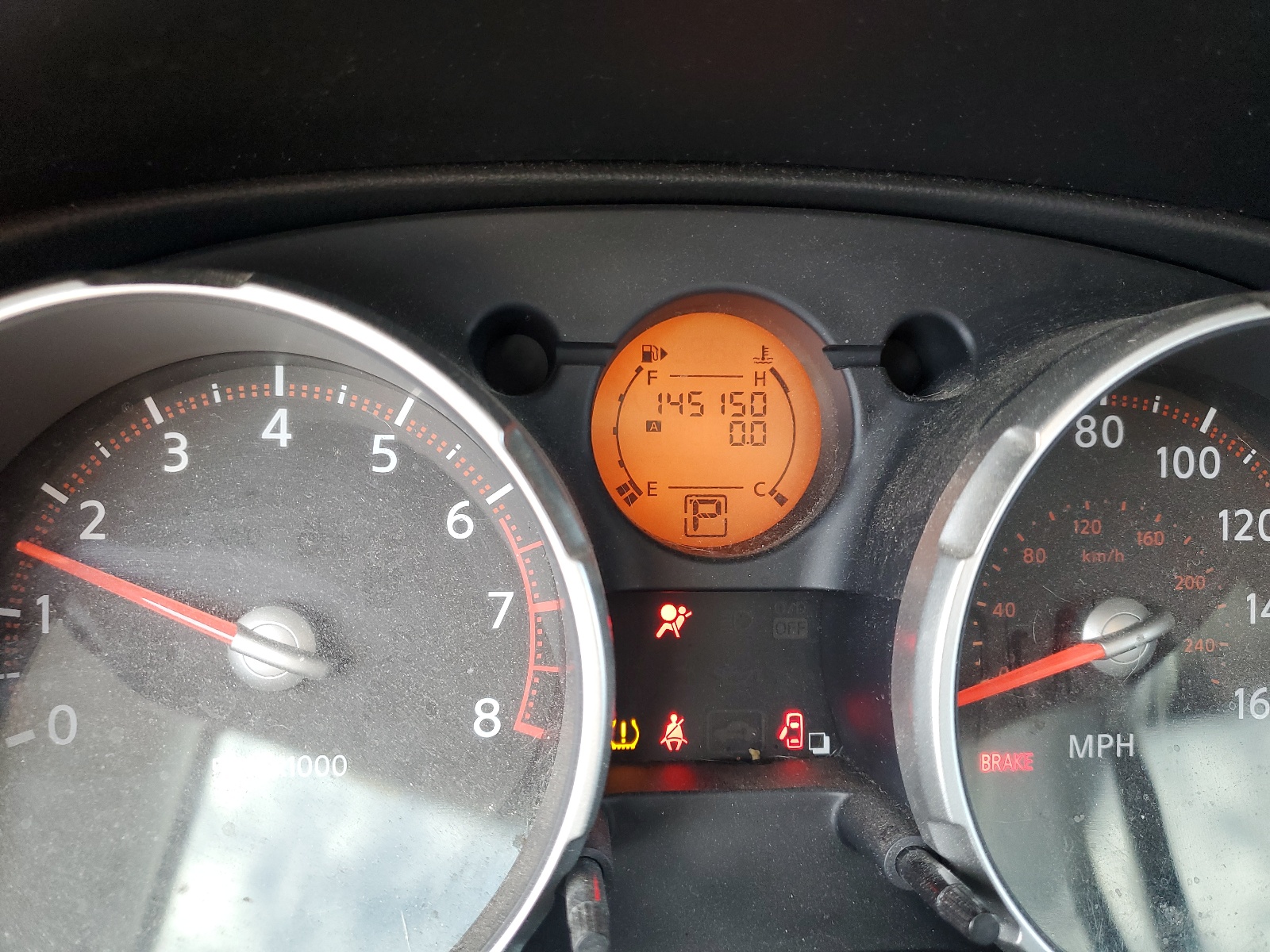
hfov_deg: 67.3
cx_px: 635
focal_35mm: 26
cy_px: 476
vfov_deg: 53.1
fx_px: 954
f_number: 1.5
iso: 89
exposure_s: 1/60.2
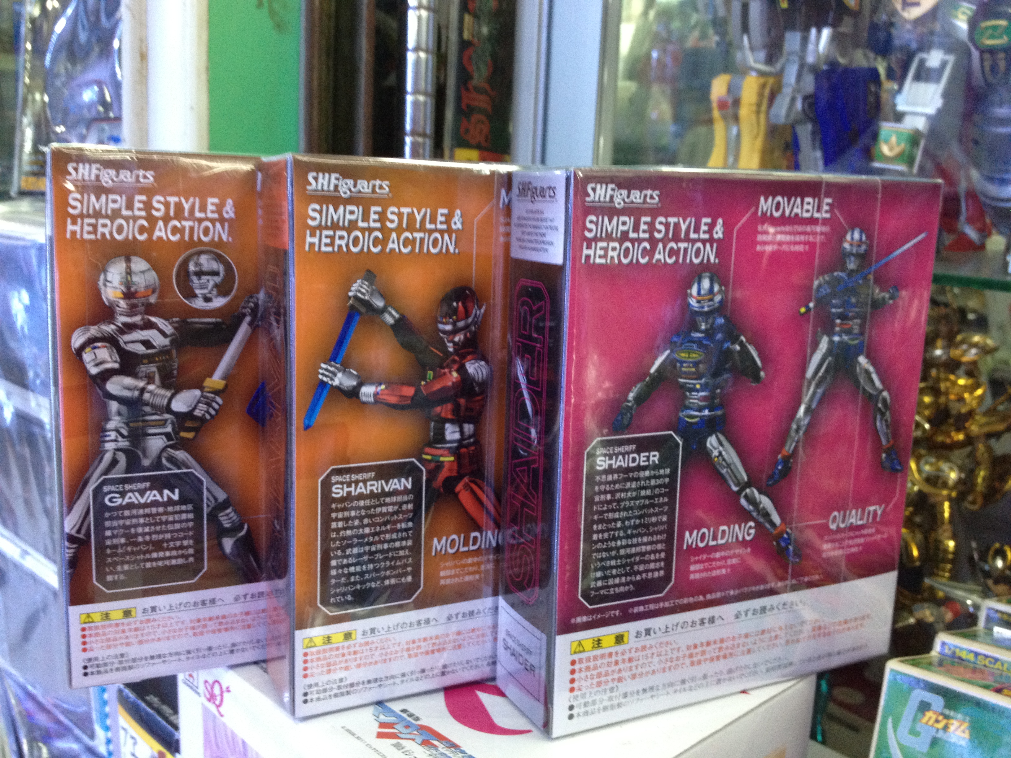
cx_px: 506
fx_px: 1022
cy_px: 379
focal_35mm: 35
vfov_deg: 40.7
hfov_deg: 52.6
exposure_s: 1/20
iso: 250
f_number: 2.4
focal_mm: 4.28
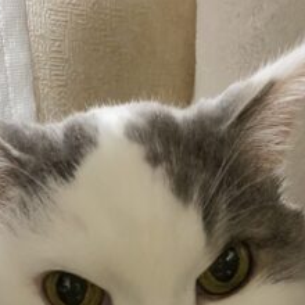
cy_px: 441
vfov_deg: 21.9
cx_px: 129
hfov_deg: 25.7
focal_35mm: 67
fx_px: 668
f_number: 1.8
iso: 400
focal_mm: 4.25
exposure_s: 1/50
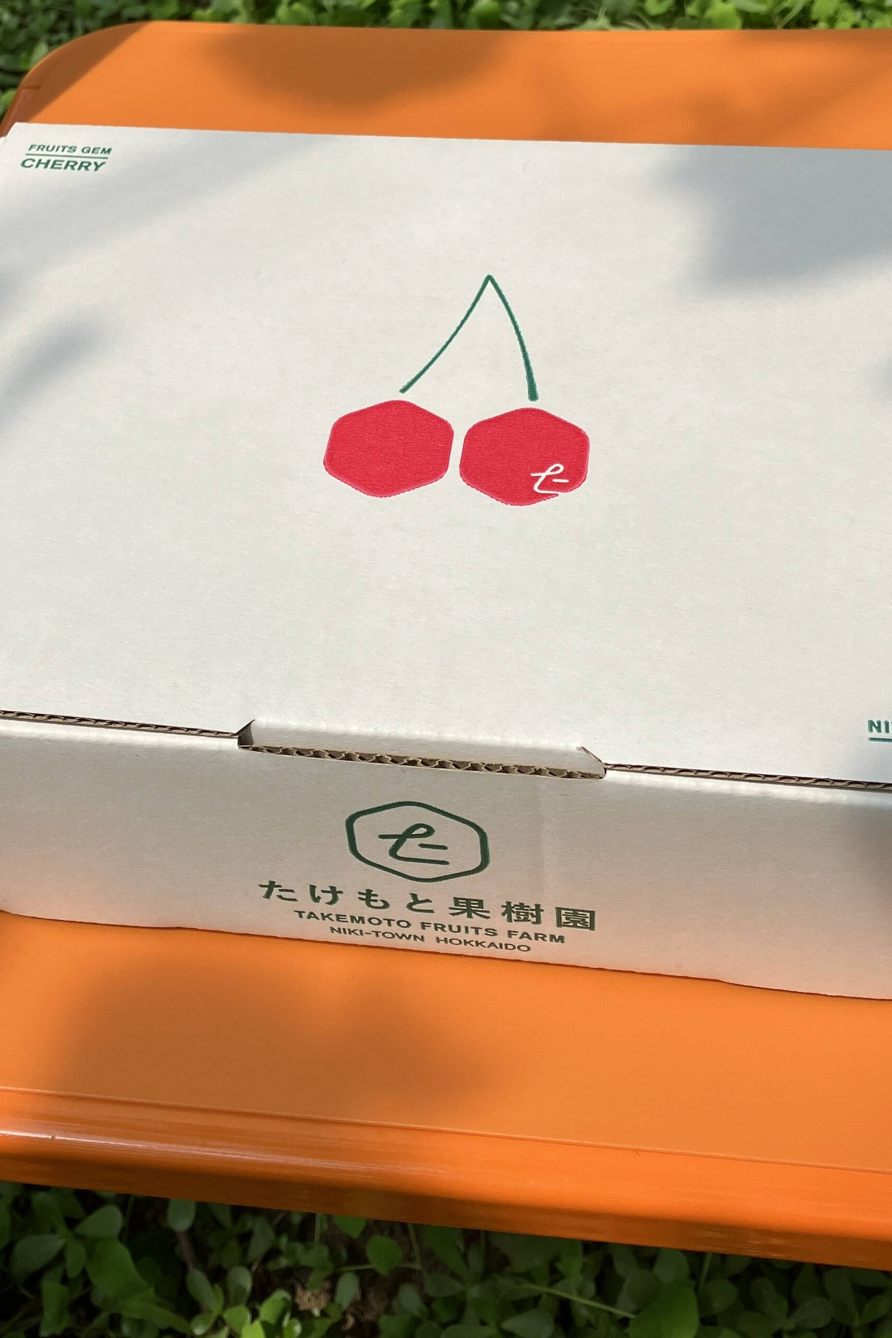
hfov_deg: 29.2
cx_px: 418
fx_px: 1710
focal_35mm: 46
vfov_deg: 42.3
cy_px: 472
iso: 32
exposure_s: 1/3003
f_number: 1.8
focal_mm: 3.99
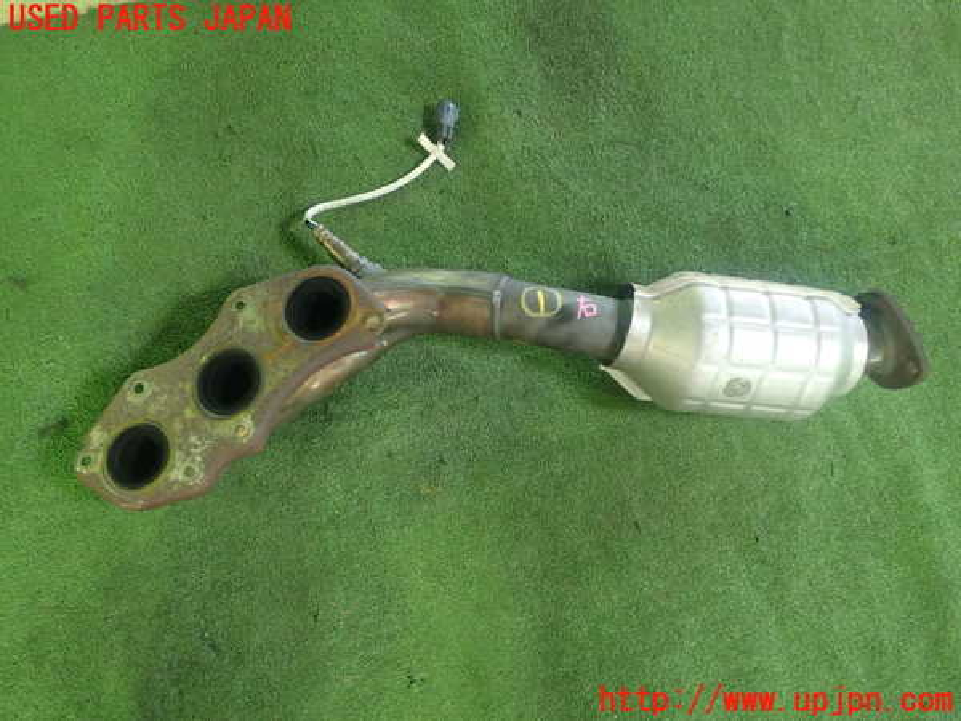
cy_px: 360
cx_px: 480
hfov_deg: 60.0
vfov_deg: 46.8
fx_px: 833
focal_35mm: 30
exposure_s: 1/30
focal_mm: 5.4
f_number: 2.3
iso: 500
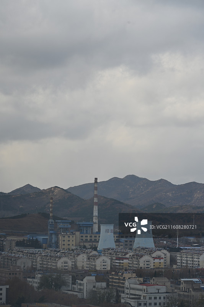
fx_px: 1020
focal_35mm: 120
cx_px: 102
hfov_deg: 11.4
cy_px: 154
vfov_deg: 17.1
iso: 72
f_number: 8
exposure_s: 1/200
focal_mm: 120
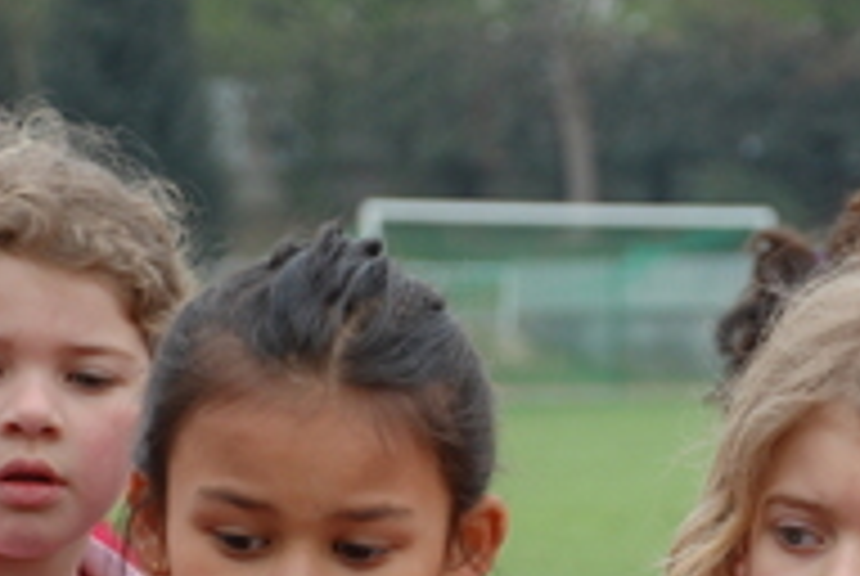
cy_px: 587
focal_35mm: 219
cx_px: 779
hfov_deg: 9.3
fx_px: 5240
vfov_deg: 6.3
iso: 400
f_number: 5.6
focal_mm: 70
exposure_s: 1/250
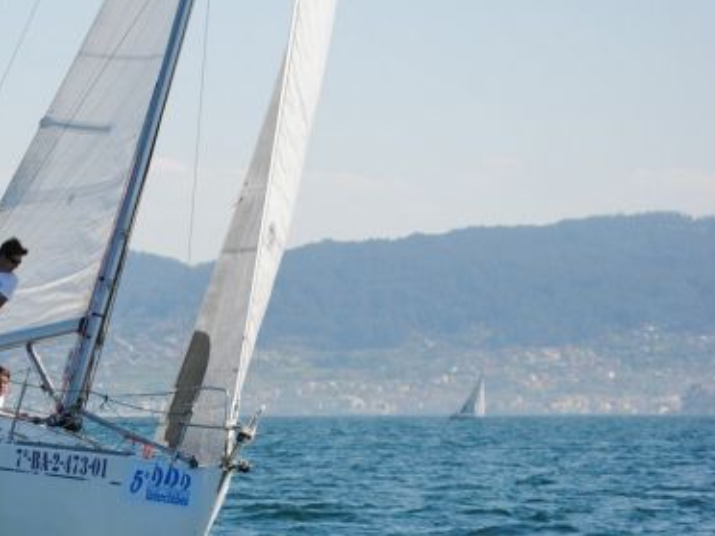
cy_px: 314
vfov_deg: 6.6
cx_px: -37
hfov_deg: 8.8
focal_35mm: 224
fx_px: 4627
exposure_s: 1/500
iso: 110
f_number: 5.6
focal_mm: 72
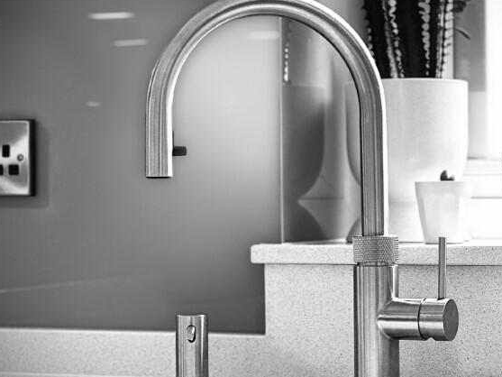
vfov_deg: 12.6
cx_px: 321
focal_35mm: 118
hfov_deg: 16.7
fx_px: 1712
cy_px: 196
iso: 160
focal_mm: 9
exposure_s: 1/50
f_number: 2.8
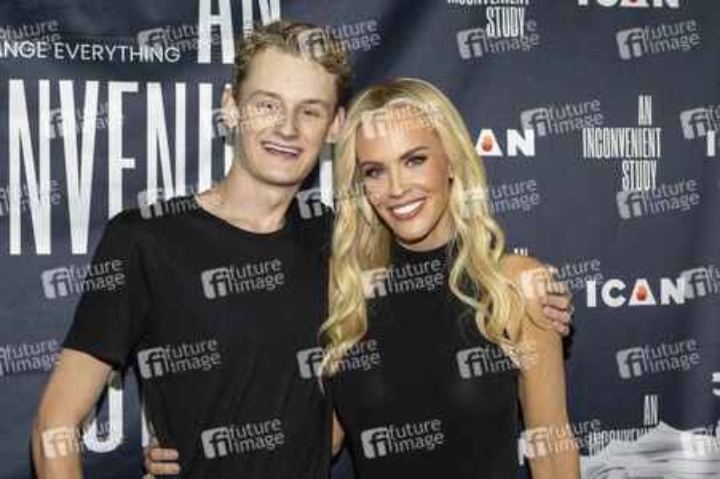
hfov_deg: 36.9
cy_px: 240
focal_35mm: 54
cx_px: 360
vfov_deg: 25.0
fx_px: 1079
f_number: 5.6
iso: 800
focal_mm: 54
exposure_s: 1/200
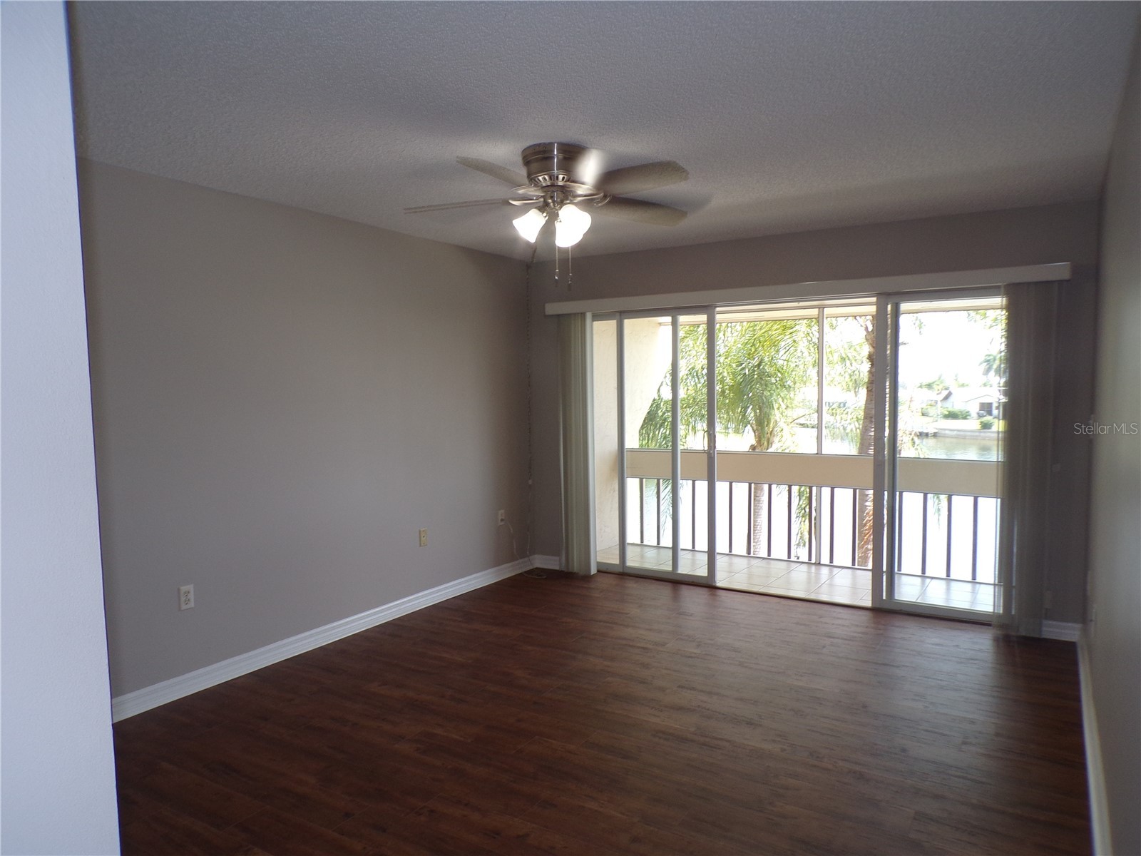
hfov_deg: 71.6
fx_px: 791
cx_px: 570
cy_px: 428
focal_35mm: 24
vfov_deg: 56.8
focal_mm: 4.3
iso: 84
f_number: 4.3
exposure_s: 1/34
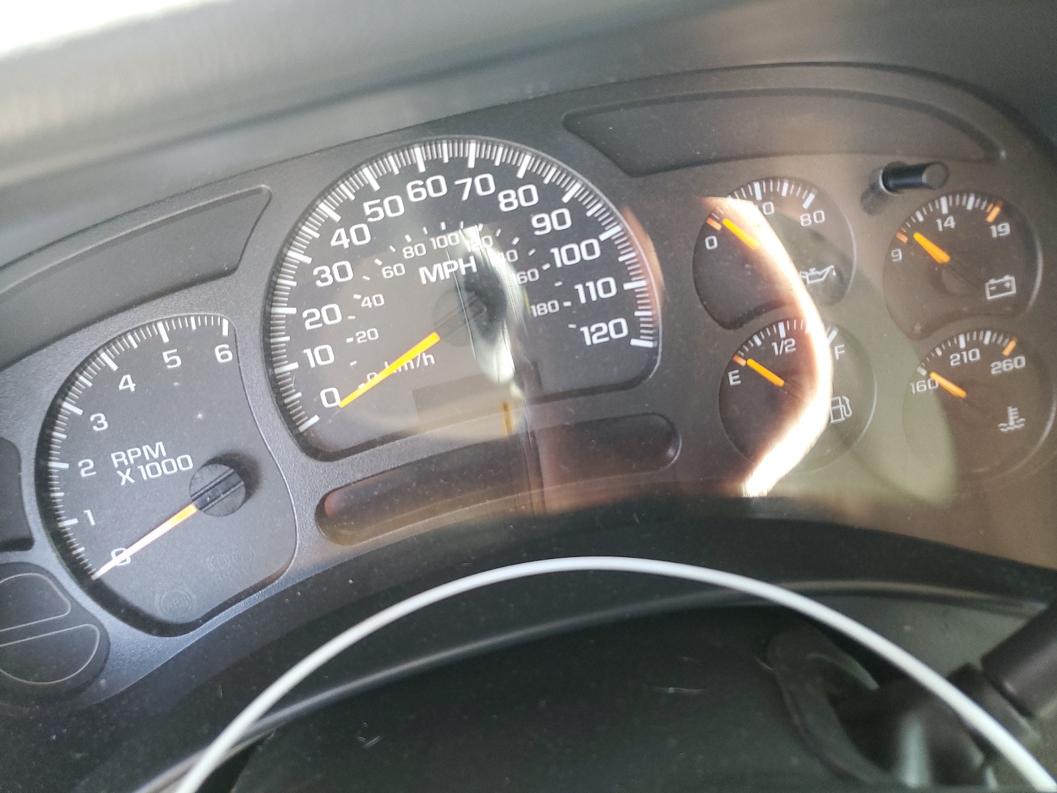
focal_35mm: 26
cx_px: 528
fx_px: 794
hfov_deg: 67.3
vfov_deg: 53.1
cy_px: 396
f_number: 1.5
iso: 156
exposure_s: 1/60.2
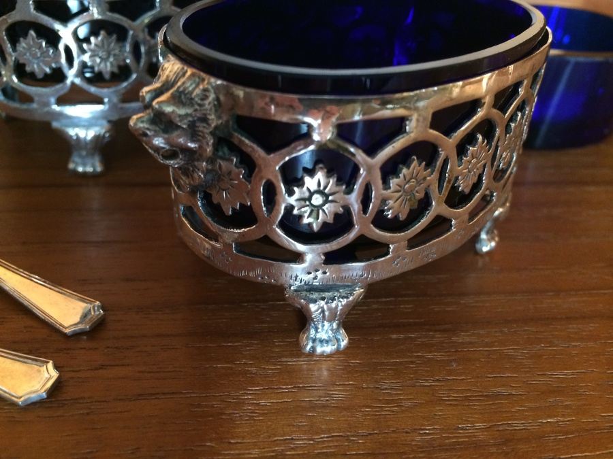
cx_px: 306
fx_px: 531
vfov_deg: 46.8
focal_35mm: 30
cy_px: 230
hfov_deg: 60.0
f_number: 2.2
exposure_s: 1/17
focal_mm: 4.12
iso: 320
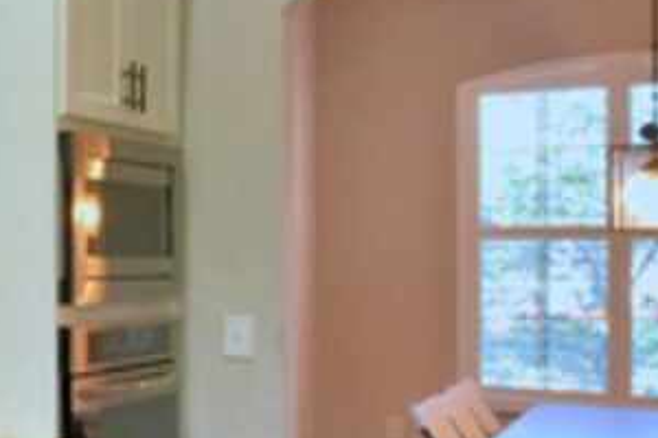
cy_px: 237
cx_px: -368
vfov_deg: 21.2
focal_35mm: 64
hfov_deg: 23.8
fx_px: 1170
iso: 400
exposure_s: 1/30
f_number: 4.5
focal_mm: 10
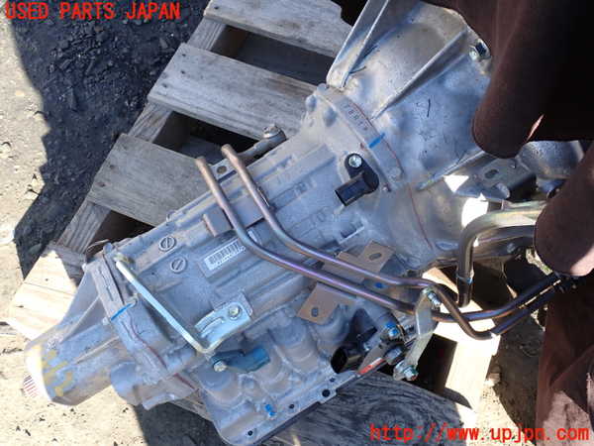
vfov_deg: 39.7
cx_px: 297
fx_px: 618
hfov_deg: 51.4
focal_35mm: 36
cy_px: 223
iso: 100
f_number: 3.5
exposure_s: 1/100
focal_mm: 6.37
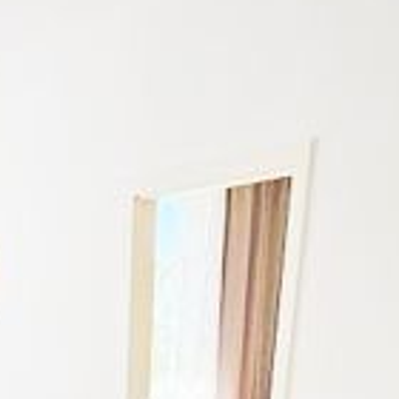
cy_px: 667
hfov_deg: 28.2
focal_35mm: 58
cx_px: 24
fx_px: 756
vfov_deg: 21.9
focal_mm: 1.7
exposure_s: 1/179
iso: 32
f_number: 2.2
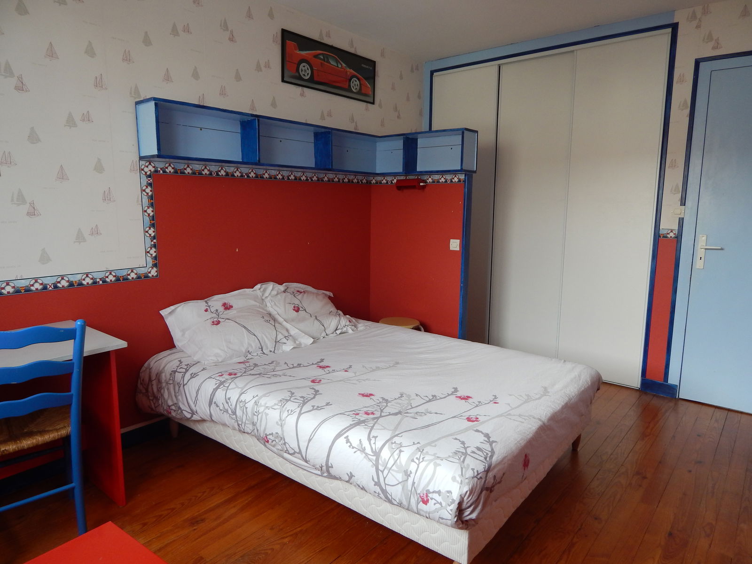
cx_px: 376
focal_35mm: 23
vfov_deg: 58.9
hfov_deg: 73.9
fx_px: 500
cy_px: 282
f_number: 3
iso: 125
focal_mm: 4
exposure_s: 1/30
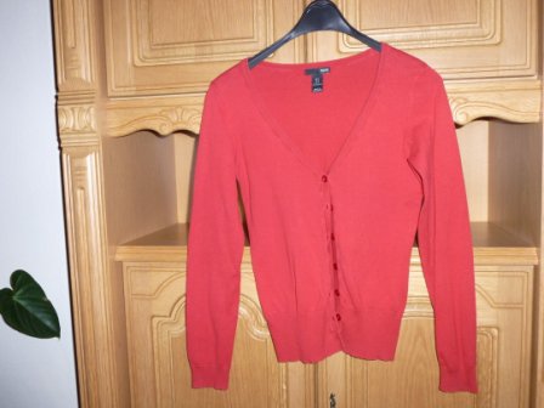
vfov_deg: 46.8
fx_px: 471
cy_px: 204
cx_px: 272
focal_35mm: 30
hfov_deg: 60.0
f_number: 3.5
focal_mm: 5.4
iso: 200
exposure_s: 1/60
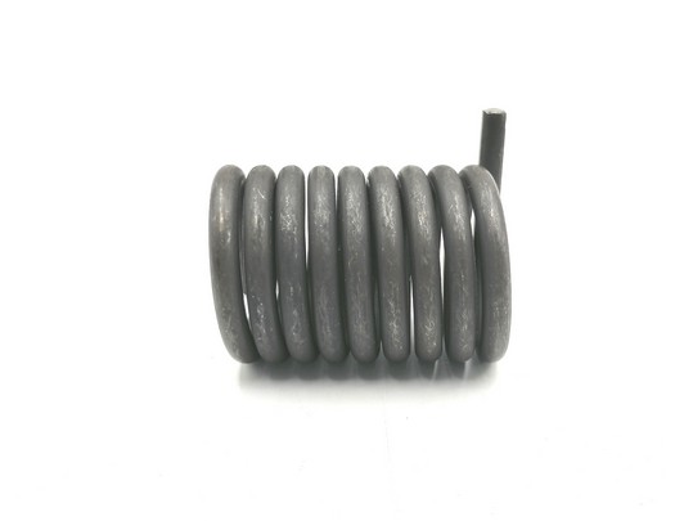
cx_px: 372
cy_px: 216
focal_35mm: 41
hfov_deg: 45.7
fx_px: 821
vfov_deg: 35.1
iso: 50
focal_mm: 5.3
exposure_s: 1/132
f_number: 1.8
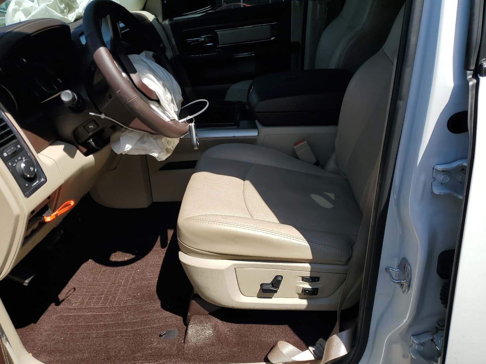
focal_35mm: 28
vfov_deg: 49.7
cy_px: 177
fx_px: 393
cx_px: 237
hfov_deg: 63.4
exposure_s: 1/2500
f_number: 1.5
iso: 50
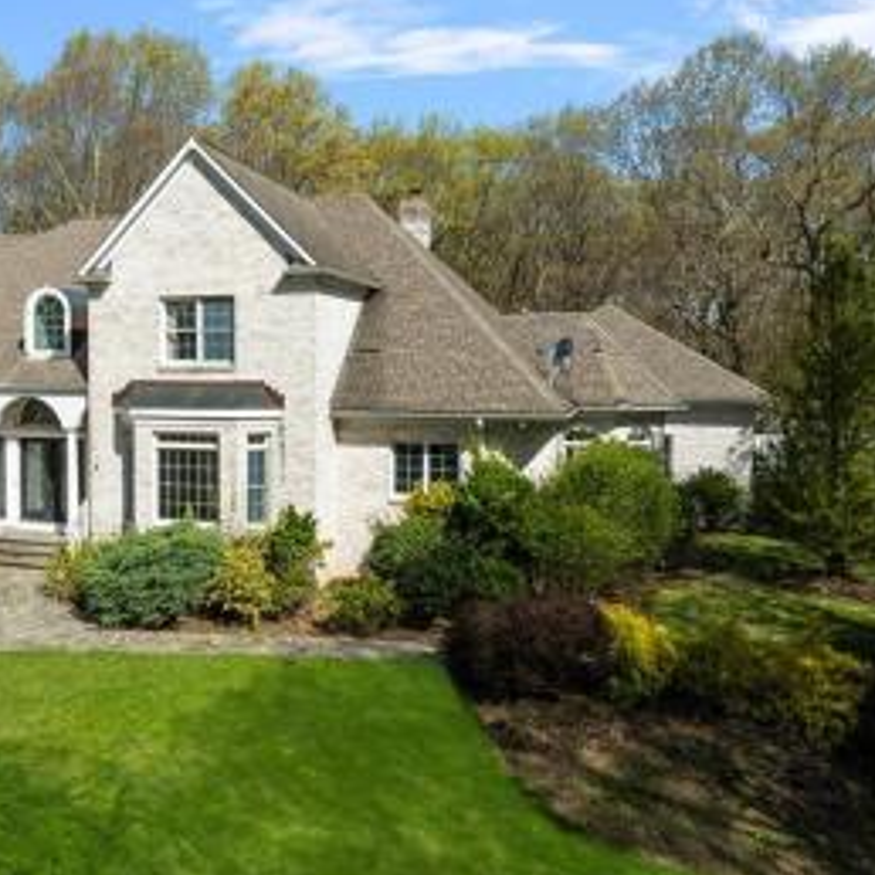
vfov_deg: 49.7
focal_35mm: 33
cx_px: 236
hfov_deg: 48.1
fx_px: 944
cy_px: 417
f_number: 2.8
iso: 100
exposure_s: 1/240
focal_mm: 12.29
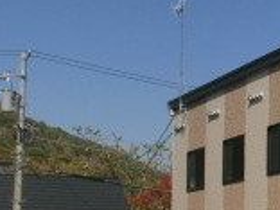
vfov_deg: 11.9
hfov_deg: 13.7
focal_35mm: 123
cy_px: 224
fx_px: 995
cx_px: 555
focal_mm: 5.36
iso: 80
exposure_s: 1/320
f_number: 8.9
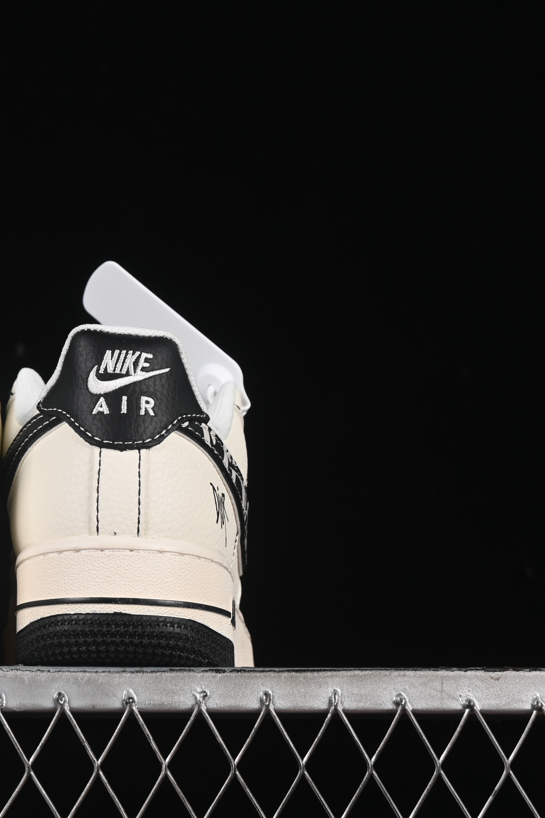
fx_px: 2566
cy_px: 410
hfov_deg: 12.0
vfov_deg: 18.1
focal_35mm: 113
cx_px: -4
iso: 160
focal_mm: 50
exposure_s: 1/80
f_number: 8
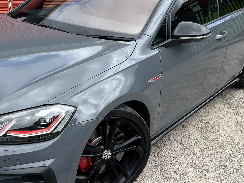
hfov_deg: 42.4
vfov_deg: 32.9
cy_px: 89
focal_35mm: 44
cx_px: 84
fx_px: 310
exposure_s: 1/1597
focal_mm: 5.7
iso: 50
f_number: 1.5
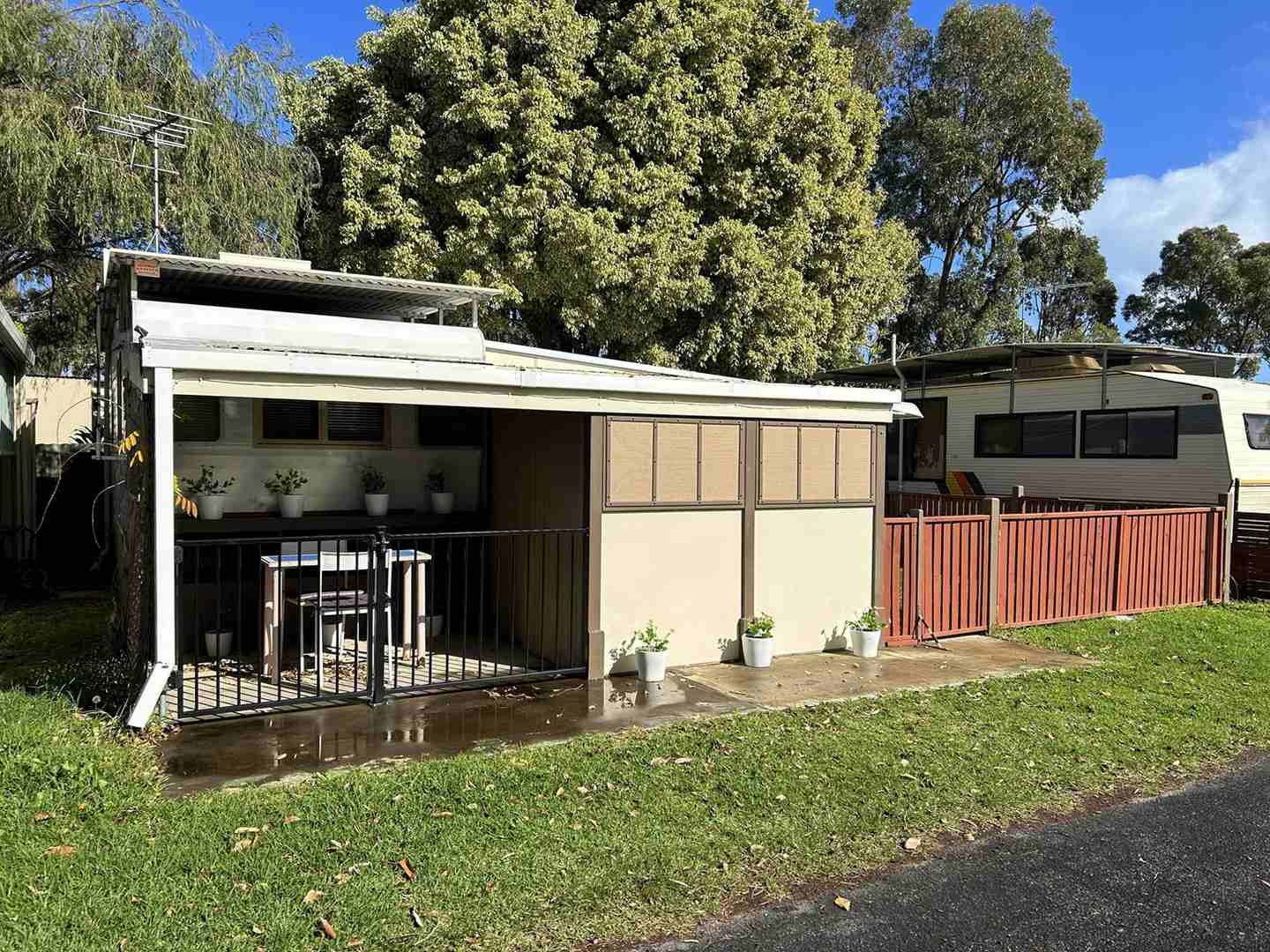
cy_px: 476
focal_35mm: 26
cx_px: 635
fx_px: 954
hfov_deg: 67.3
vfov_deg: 53.1
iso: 50
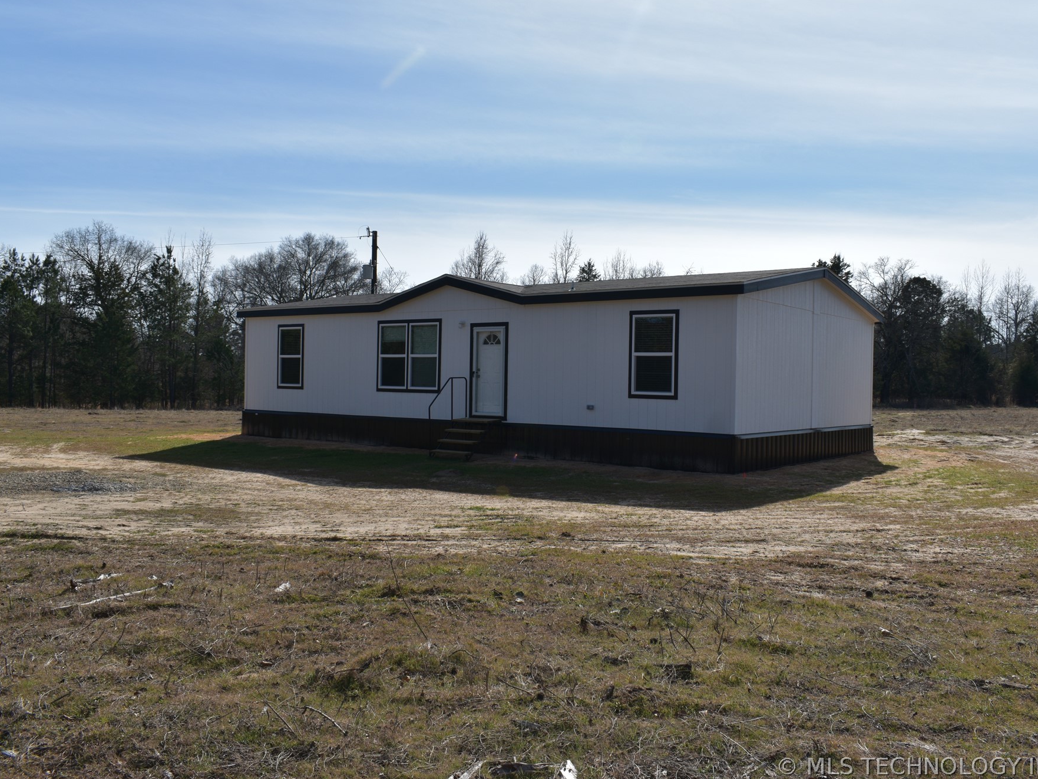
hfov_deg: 60.0
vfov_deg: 46.8
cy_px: 384
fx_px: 899
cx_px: 540
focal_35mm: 30
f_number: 13
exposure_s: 1/200
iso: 100
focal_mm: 18
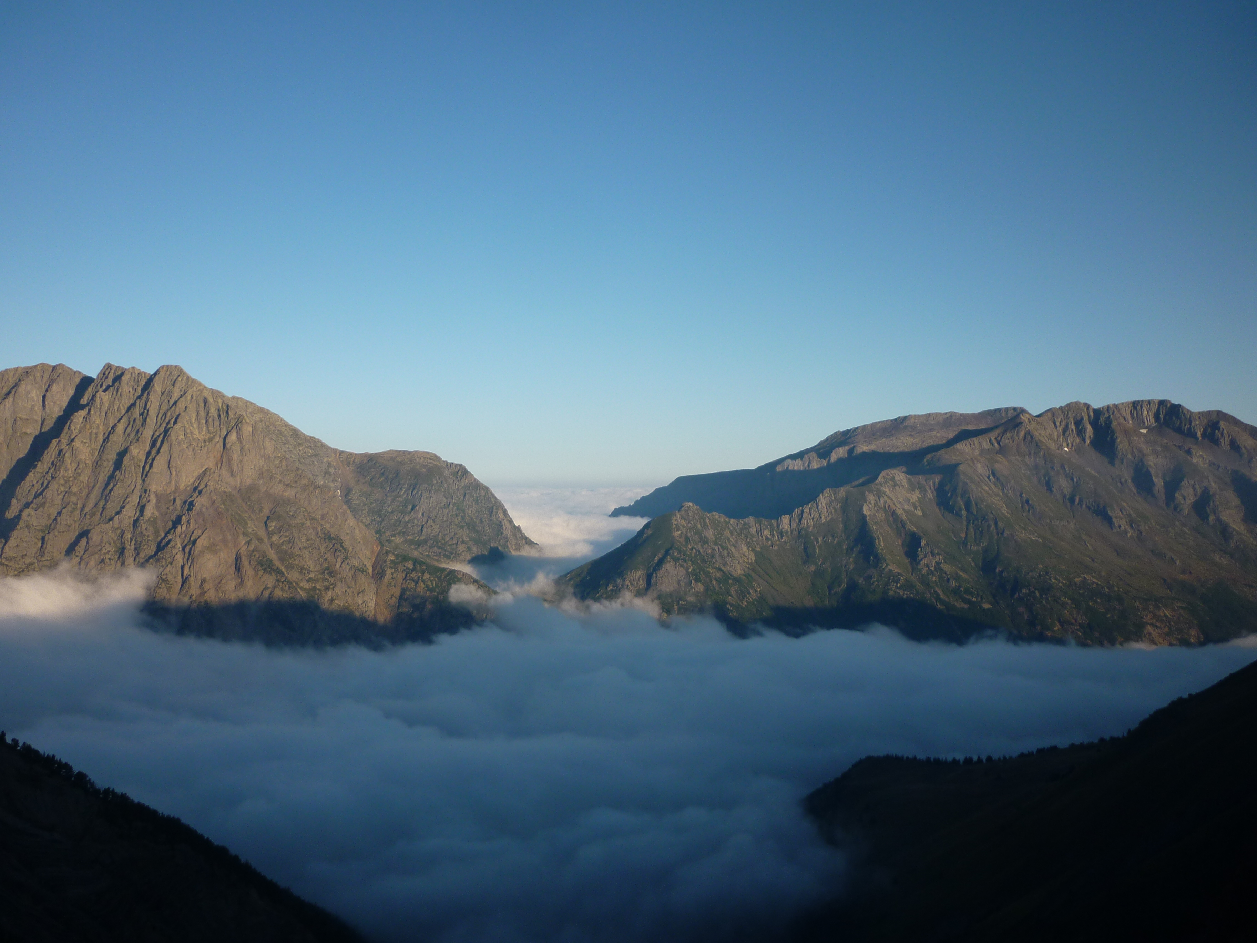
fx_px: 1198
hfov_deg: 55.4
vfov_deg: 42.9
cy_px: 472
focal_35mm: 33
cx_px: 628
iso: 80
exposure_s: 1/160
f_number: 8
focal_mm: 5.5
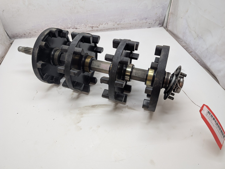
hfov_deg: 71.5
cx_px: 112
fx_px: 156
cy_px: 84
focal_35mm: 24
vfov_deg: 56.9
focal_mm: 6.9
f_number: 1.68
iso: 80
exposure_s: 1/87.5
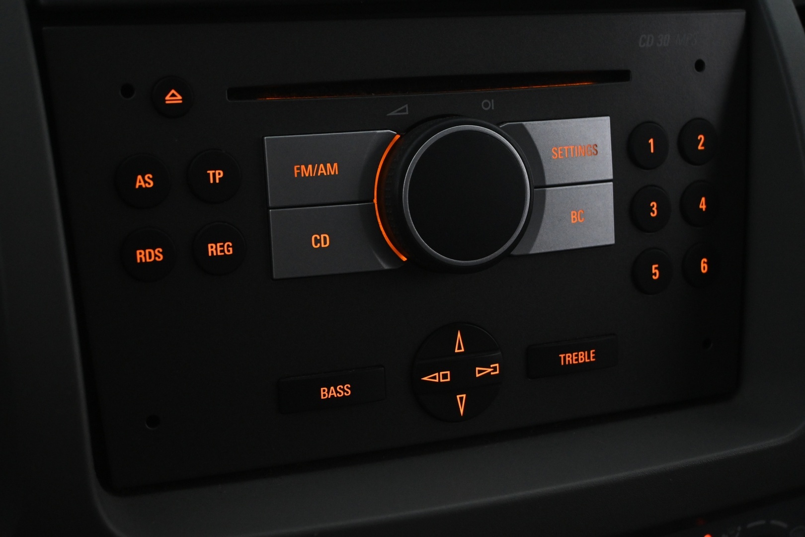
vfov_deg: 24.4
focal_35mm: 56
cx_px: 402
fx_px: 1241
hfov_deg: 35.9
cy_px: 268
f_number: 5.3
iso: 2800
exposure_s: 1/60
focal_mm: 37
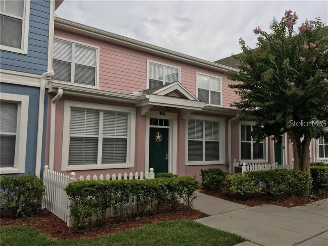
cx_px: 164
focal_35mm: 29
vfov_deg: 48.2
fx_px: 275
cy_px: 123
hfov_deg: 61.7
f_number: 2.2
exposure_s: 1/452
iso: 25
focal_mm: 4.15
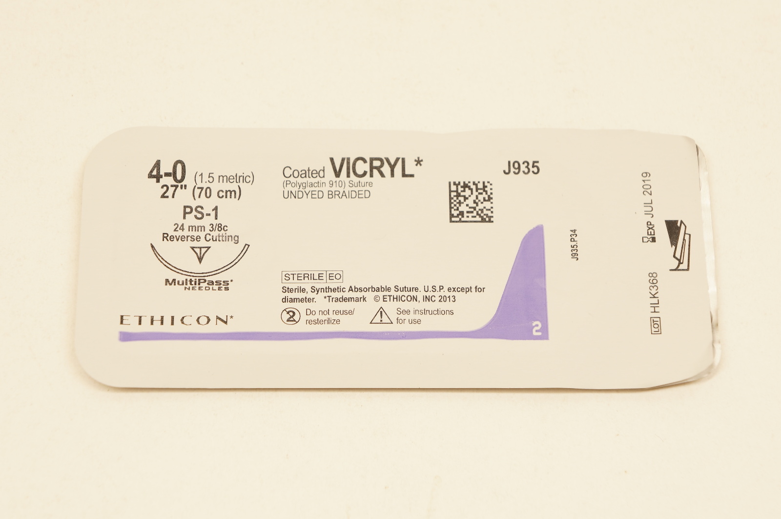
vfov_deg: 16.5
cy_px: 260
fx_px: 1788
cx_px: 390
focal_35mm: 82
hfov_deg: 24.6
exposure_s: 1/60
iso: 400
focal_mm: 55
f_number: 6.3
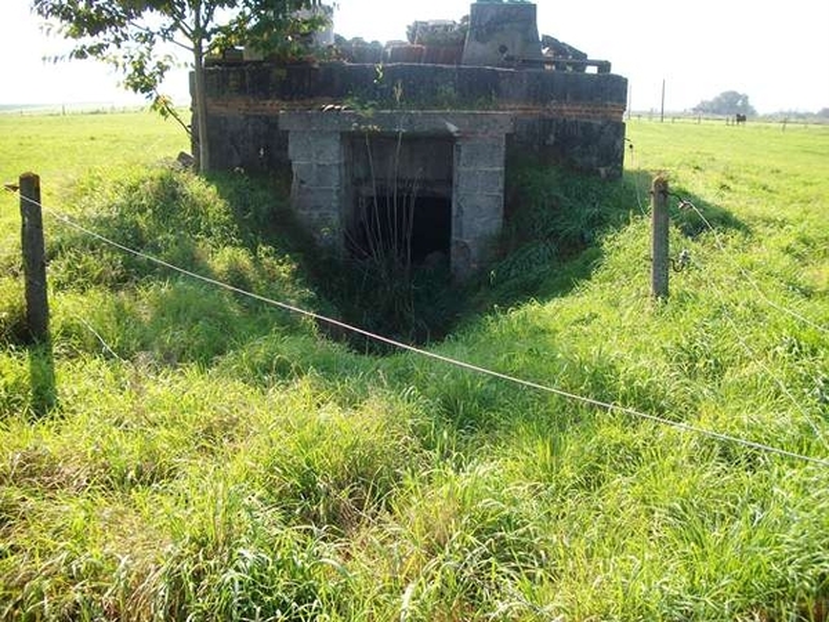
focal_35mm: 32
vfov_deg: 44.2
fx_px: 766
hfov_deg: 56.8
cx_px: 414
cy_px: 311
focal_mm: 5.7
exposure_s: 1/500
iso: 80
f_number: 2.9
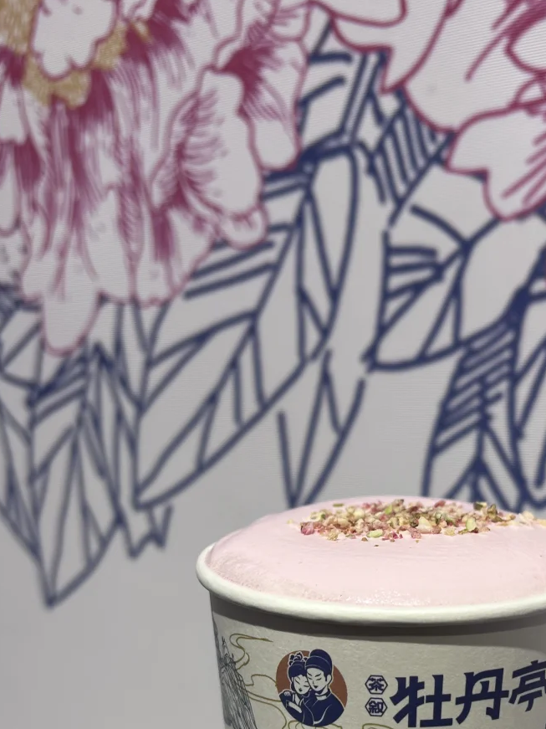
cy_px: 556
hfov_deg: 32.9
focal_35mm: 43
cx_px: 416
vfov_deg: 42.4
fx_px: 905
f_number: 1.5
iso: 50
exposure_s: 1/303
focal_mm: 5.7
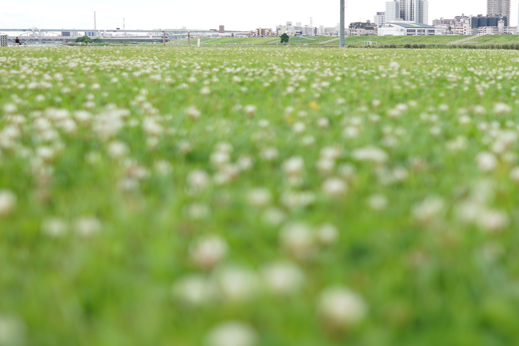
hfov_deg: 27.7
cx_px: 380
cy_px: 200
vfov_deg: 18.9
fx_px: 1038
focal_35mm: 72
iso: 100
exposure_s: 1/800
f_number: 2
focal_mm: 35
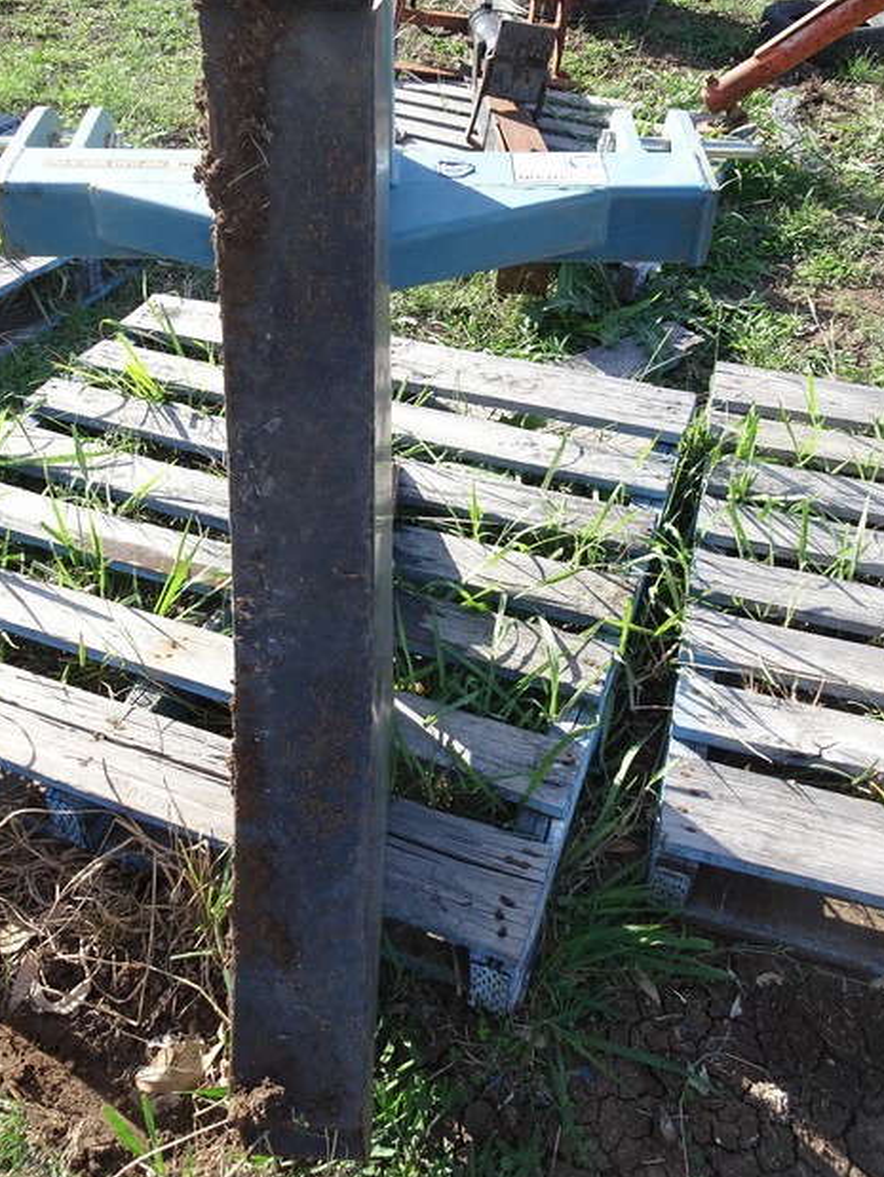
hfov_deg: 45.4
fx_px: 1054
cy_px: 453
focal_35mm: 31
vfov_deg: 57.7
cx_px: 399
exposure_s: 1/250
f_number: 3.5
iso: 80
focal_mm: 4.1
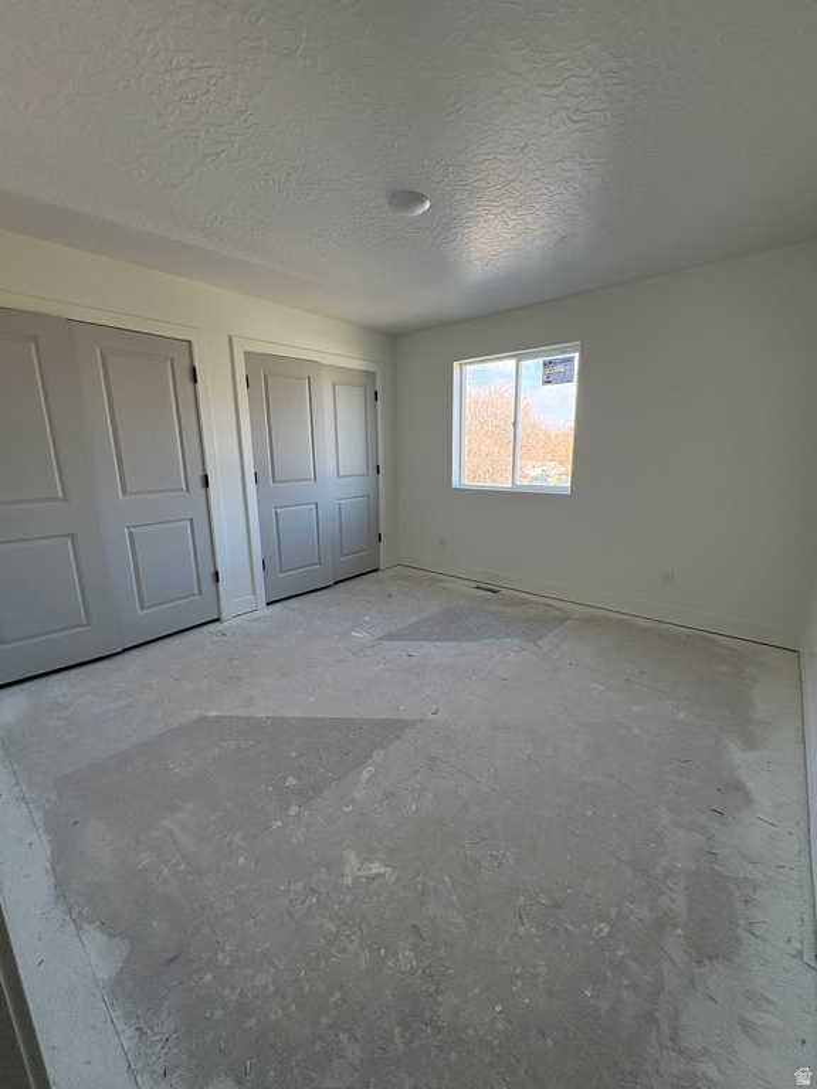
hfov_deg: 85.7
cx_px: 408
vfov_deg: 102.1
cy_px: 544
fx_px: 441
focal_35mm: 14
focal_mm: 2.22
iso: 125
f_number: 2.2
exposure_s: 1/133
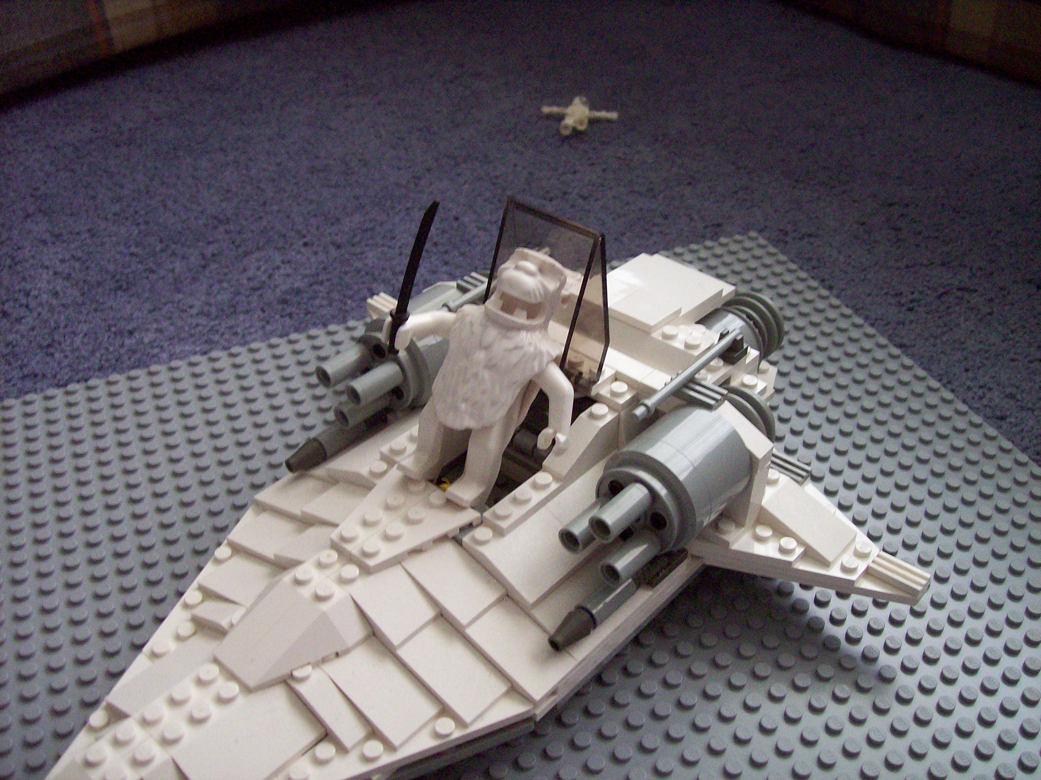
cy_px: 390
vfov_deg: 39.6
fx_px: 1082
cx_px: 520
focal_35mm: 36
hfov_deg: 51.4
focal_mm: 6
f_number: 2.7
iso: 160
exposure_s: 1/14.4
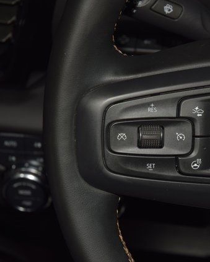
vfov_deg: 12.9
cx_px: 164
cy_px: 130
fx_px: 1156
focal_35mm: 149
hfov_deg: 10.4
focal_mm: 70
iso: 100
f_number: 8
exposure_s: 1/125
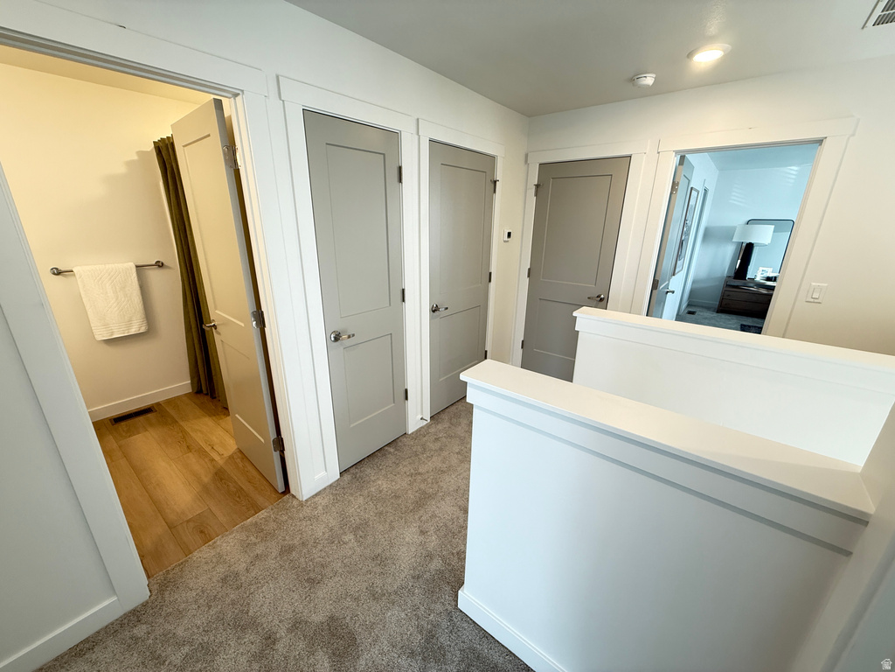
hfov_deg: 102.1
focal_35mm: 14
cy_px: 336
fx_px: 362
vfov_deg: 85.7
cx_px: 448
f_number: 2.2
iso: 200
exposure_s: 1/60
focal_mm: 2.22
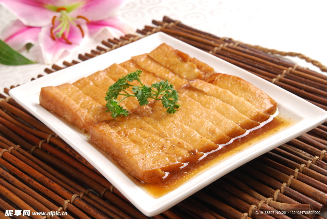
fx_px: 682
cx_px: 164
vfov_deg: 18.2
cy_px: 110
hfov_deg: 27.0
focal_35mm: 75
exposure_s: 1/125
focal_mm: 50
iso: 200
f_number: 10
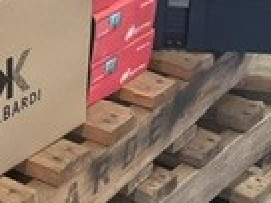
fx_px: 1065
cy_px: -131
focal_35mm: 136
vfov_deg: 10.4
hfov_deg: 13.7
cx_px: -128
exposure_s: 1/50
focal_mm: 3
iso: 40
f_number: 1.8
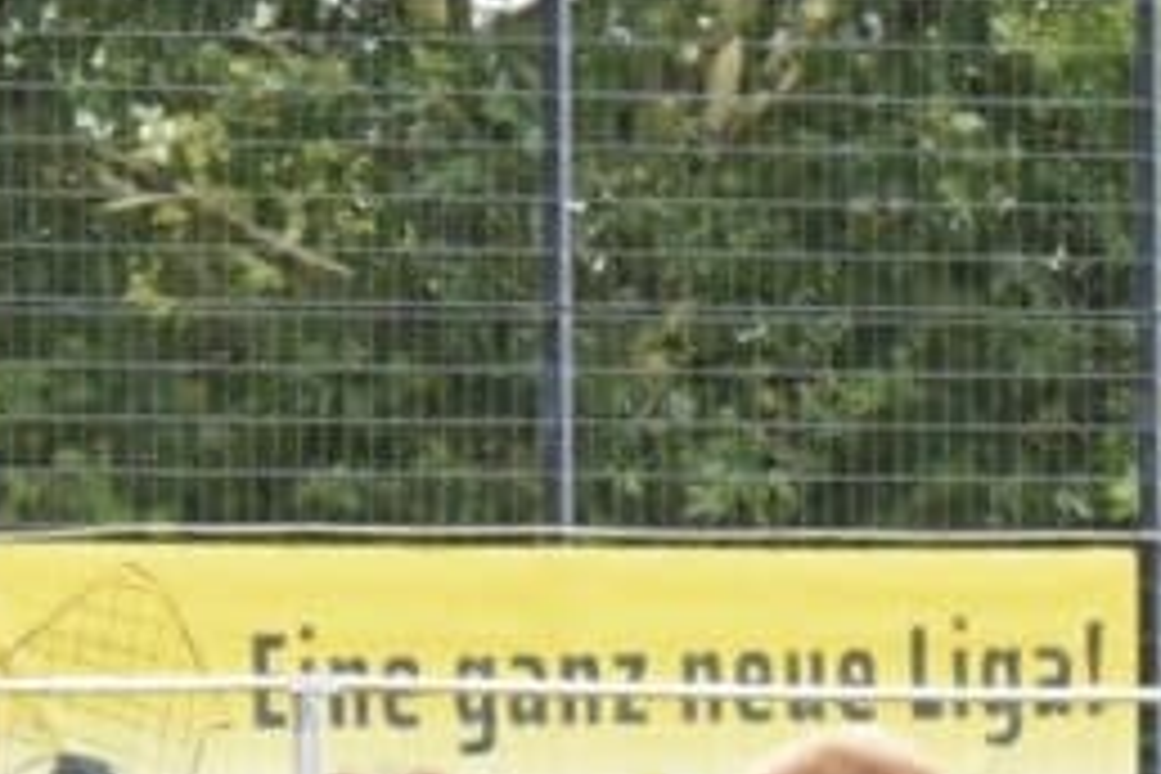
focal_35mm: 556
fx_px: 17930
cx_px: -490
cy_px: 1937
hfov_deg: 3.7
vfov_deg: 2.5
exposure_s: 1/640
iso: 4000
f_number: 18
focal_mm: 70
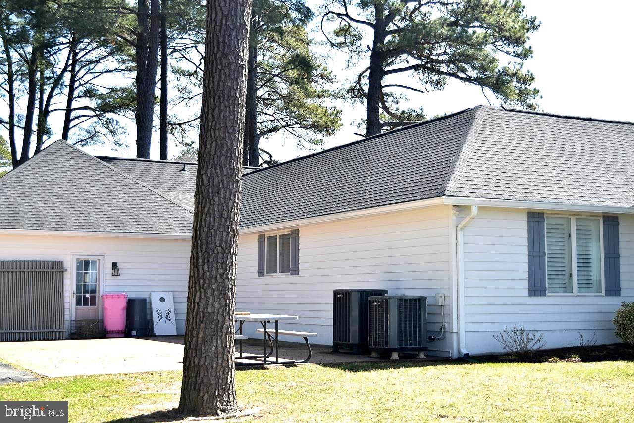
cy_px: 212
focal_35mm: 54
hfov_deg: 36.9
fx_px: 951
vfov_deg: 25.1
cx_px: 317
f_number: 4.8
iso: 200
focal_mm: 36
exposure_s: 1/500
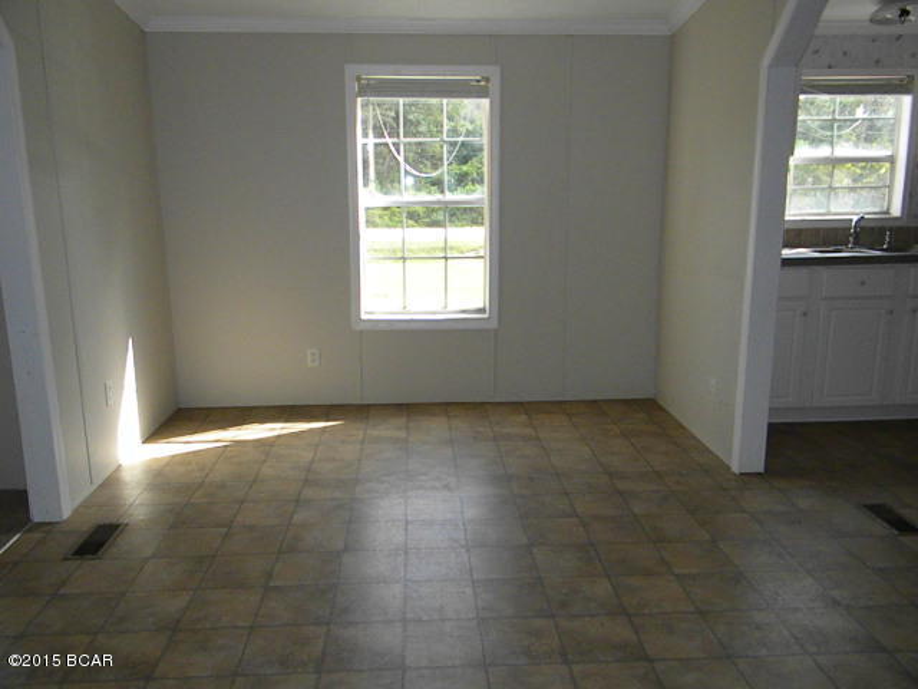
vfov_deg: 49.7
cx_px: 459
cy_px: 344
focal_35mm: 28
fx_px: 743
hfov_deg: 63.4
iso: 720
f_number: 3.5
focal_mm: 5
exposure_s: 1/947
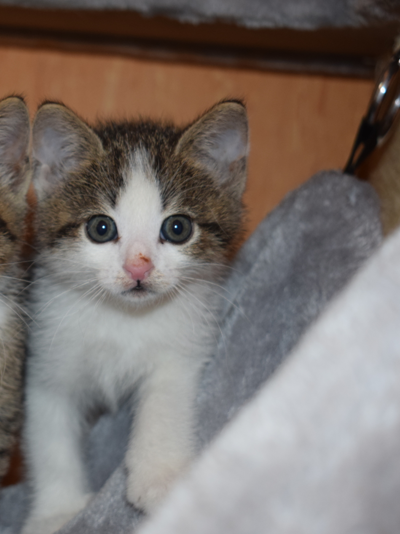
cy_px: 269
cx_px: 2
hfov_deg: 13.9
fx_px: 1618
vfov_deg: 18.7
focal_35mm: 105
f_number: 5.3
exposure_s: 1/60
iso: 640
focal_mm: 48
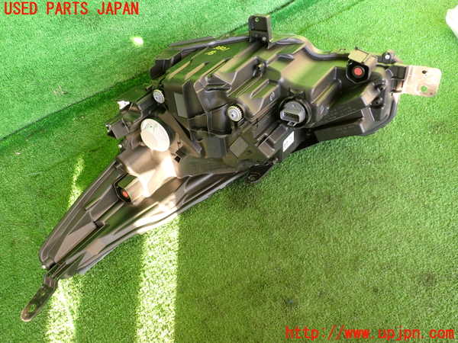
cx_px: 229
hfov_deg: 60.0
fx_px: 397
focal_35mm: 30
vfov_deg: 46.8
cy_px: 172
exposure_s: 1/40
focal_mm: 5.4
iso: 200
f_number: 2.3
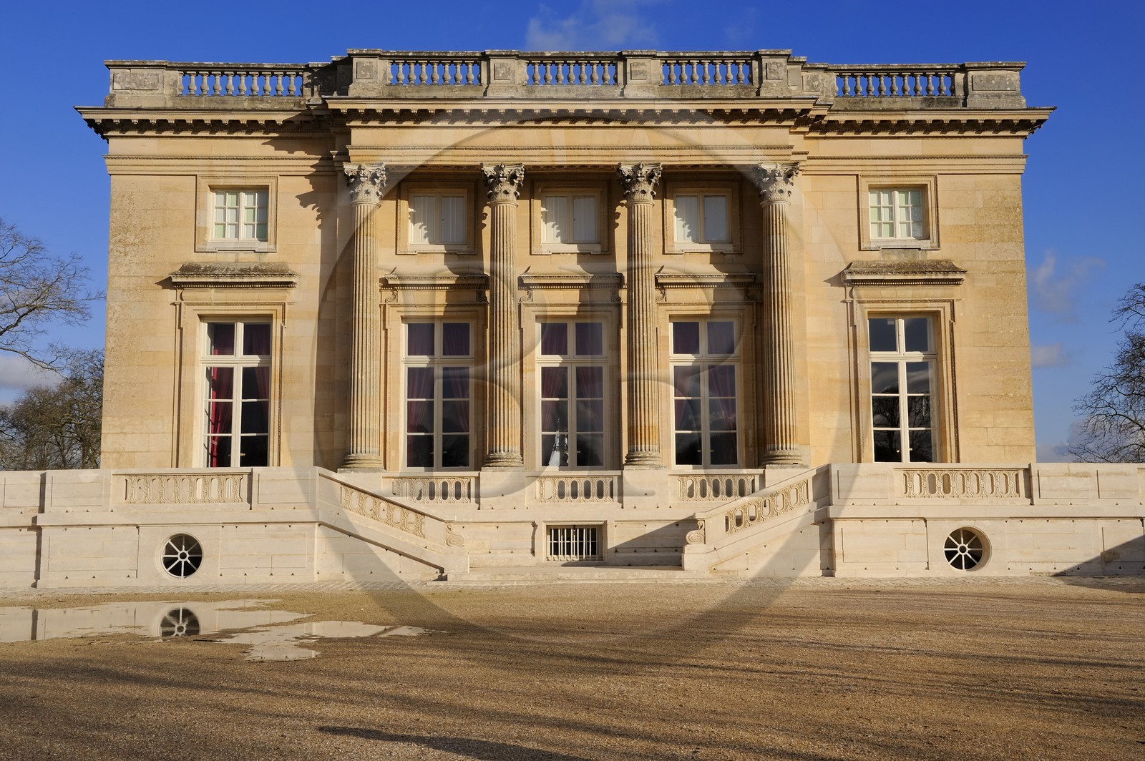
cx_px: 572
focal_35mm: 36
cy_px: 380
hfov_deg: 53.2
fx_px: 1144
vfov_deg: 36.8
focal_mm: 36
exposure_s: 1/160
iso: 200
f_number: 18
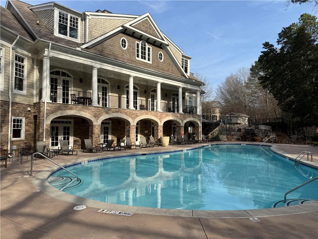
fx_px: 220
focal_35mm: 24
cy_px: 120
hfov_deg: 71.6
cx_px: 159
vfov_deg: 56.8
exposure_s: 1/3425
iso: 80
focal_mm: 6.76
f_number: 1.78
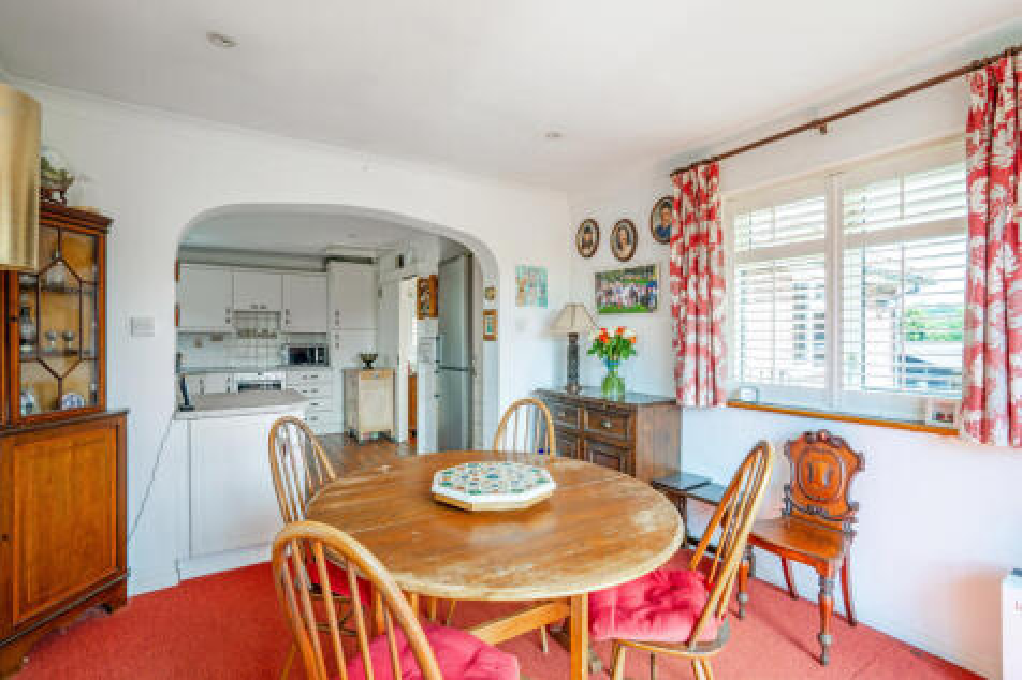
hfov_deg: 96.8
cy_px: 340
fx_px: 454
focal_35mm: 16
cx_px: 511
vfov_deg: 73.7
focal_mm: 16
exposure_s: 1/13
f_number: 10
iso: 100
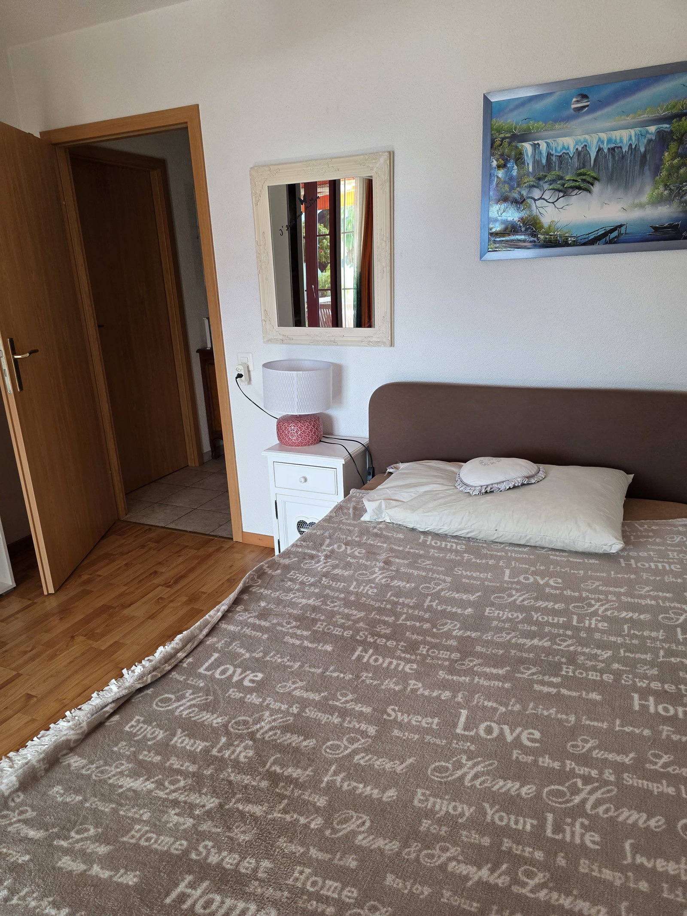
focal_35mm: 23
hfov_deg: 58.9
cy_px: 458
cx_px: 344
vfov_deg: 73.9
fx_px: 609
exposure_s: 1/100
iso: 160
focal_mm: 6.3
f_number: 1.7
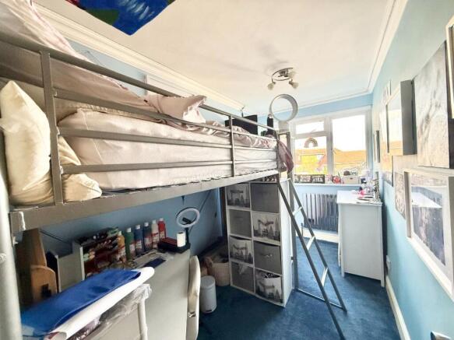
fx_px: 184
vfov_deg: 85.7
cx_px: 227
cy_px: 170
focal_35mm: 14
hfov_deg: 102.1
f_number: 2.2
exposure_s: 1/99
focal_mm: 2.22
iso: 320
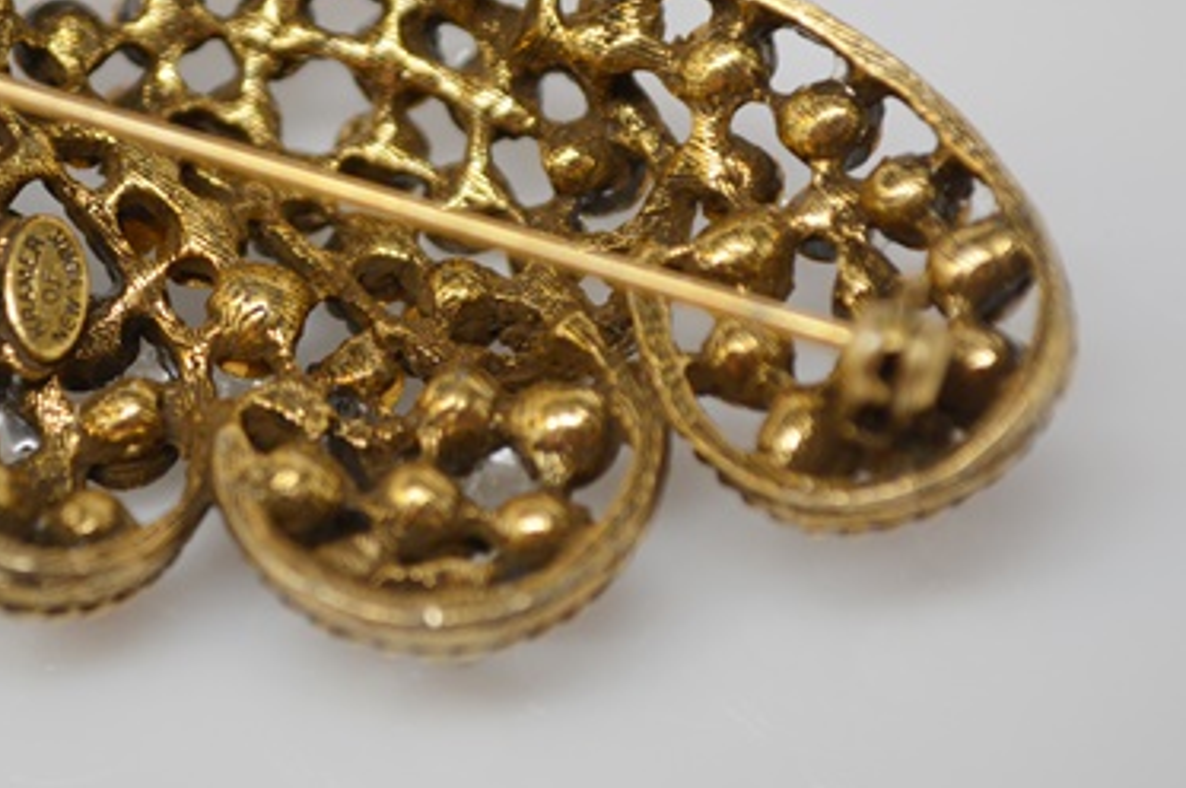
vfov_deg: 10.3
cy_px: 213
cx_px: 378
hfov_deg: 15.4
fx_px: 4371
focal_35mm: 133
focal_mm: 55
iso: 500
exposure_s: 1/60
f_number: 5.6
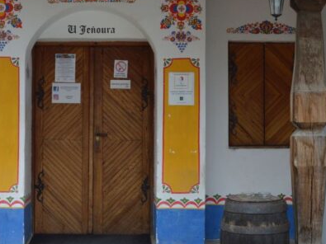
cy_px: 113
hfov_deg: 22.0
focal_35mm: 89
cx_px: 104
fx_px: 836
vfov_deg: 16.6
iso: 200
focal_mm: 35
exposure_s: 1/125
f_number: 5.6
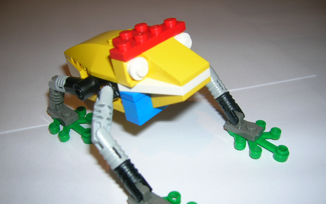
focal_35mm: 37
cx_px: 160
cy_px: 122
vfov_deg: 34.3
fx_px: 329
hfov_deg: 52.7
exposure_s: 1/60.1
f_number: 2.9
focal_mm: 5.7
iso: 50
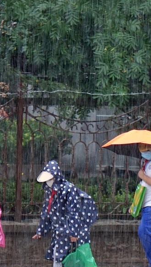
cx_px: 177
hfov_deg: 2.3
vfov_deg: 4.1
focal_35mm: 526
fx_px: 3739
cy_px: 183
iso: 200
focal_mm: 42.73
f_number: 2.8
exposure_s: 1/125
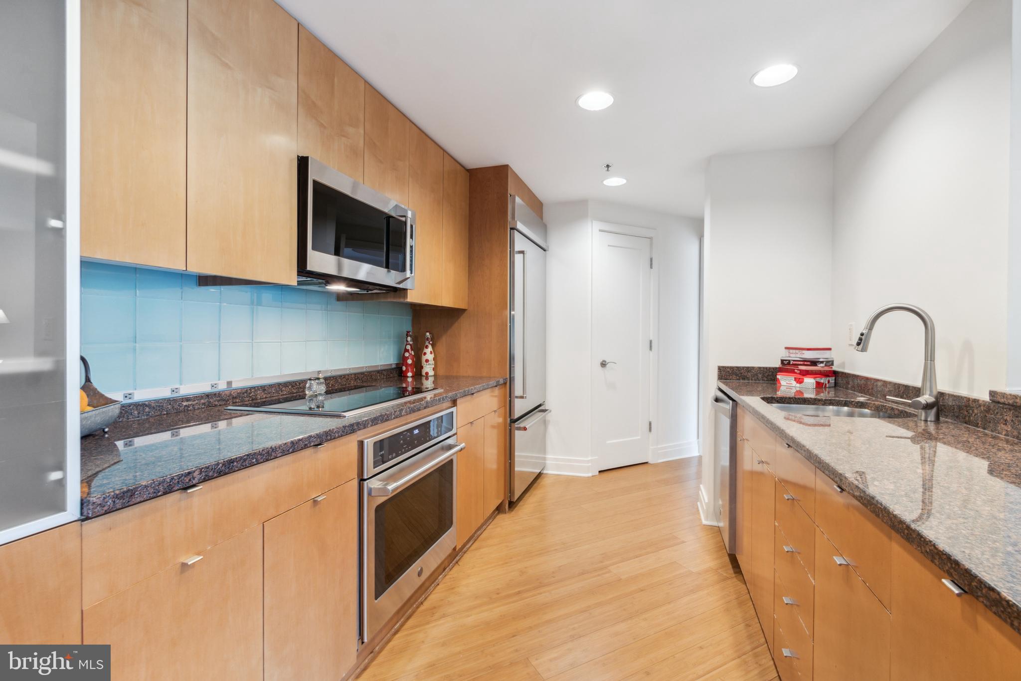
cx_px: 510
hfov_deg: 100.4
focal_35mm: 15
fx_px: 425
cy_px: 340
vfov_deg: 77.3
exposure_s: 1/1.67
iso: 200
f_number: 9
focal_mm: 10
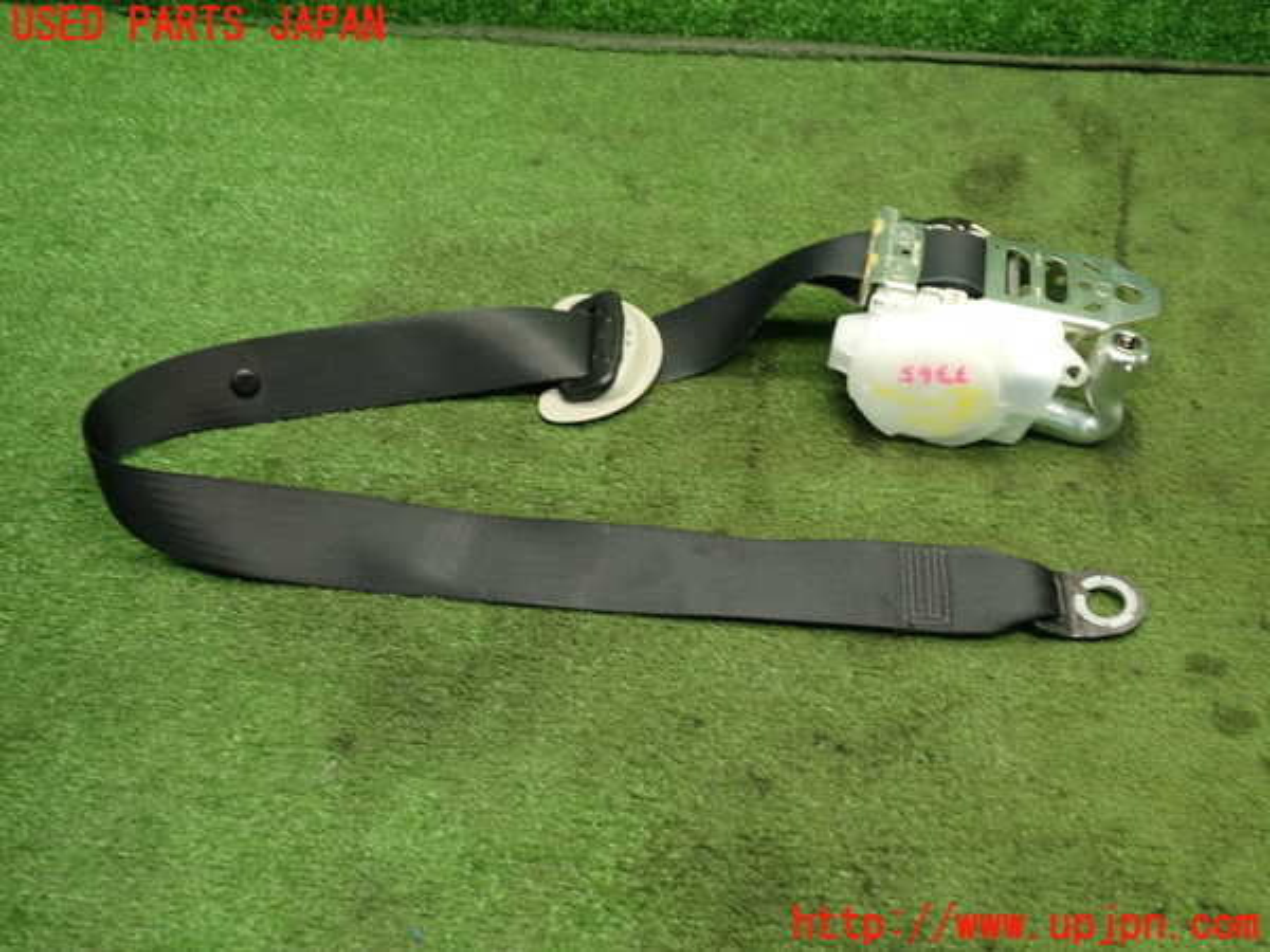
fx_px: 1101
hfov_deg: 60.0
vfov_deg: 46.8
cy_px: 476
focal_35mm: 30
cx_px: 635
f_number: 2.3
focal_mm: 5.4
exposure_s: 1/40
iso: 200
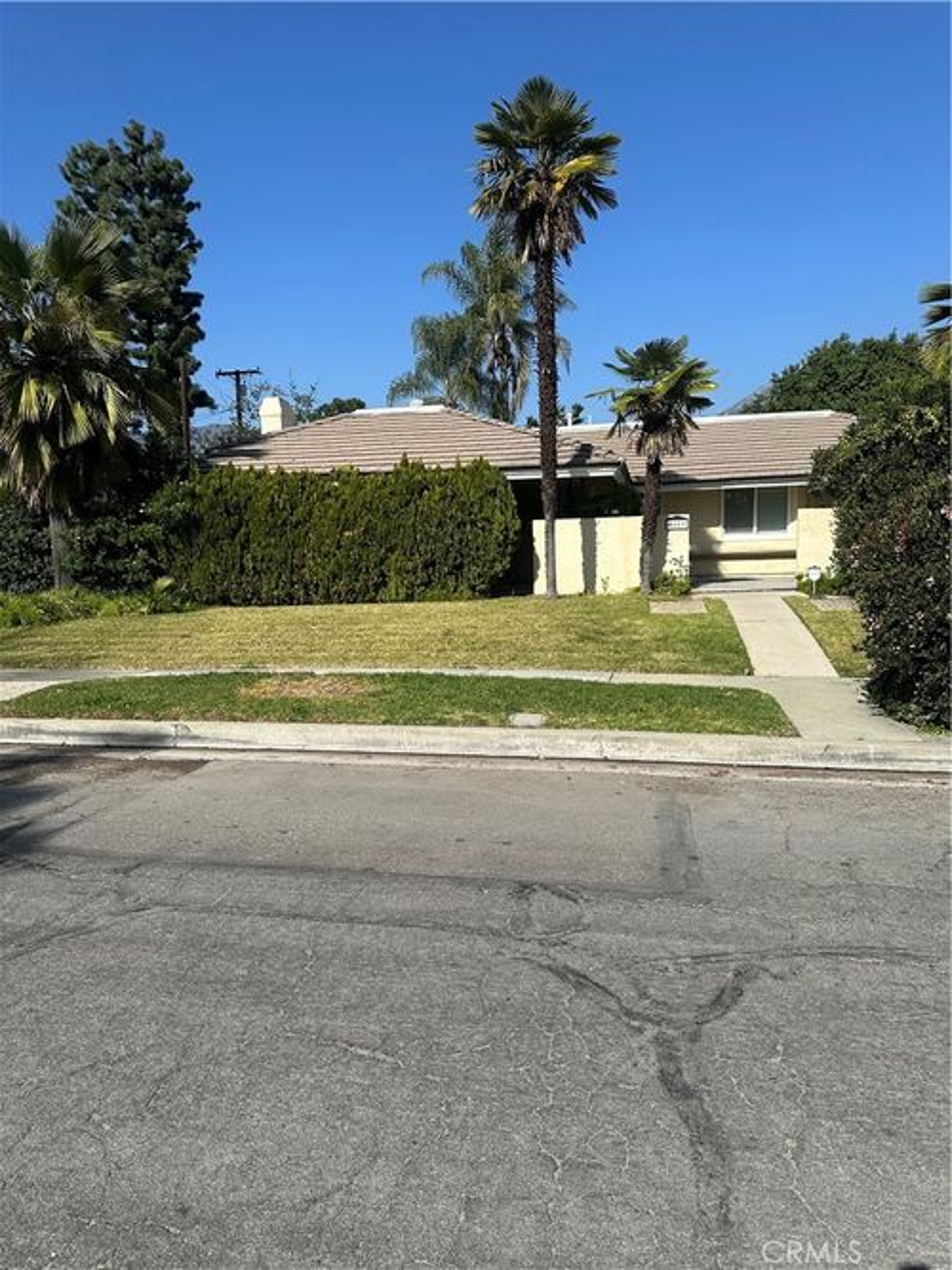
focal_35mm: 24
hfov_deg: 56.8
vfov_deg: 71.6
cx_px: 476
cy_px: 635
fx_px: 880
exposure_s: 1/5525
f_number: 1.78
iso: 80
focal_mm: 6.86
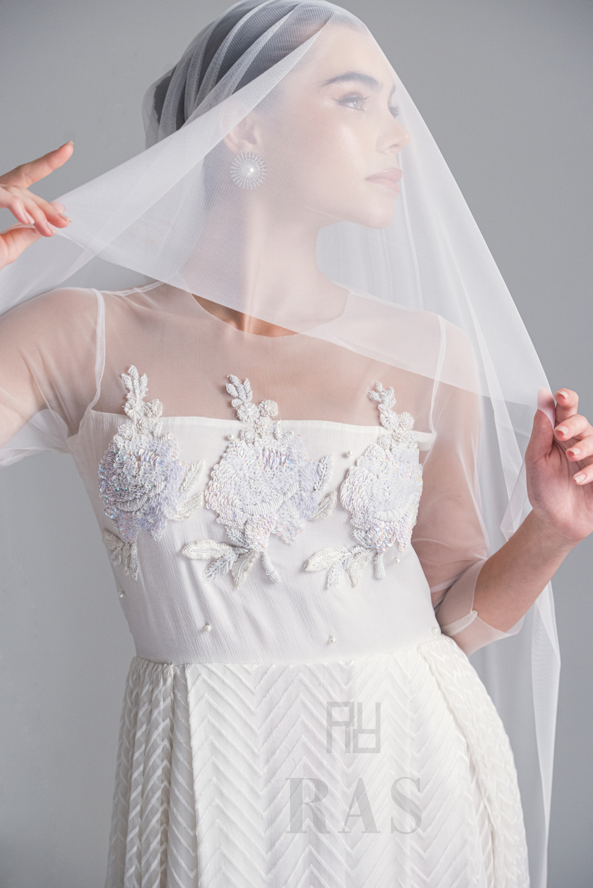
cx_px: 296
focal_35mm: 105
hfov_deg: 13.1
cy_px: 444
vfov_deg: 19.5
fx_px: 2592
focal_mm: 105
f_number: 4
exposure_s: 1/160
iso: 800
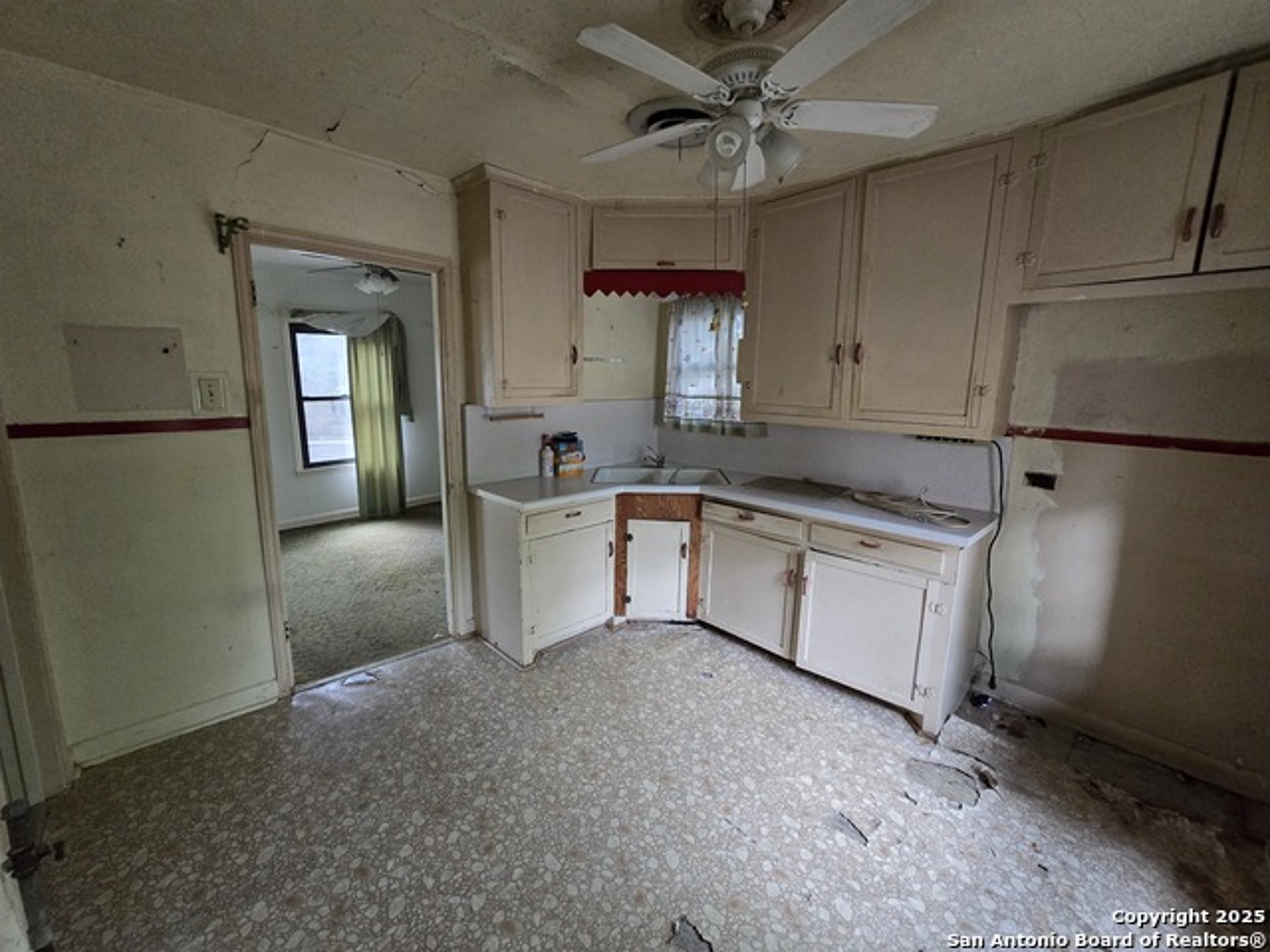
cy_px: 476
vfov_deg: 89.9
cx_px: 635
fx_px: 477
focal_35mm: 13
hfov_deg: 106.2
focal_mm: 2.2
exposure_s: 1/60
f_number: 2.2
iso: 500
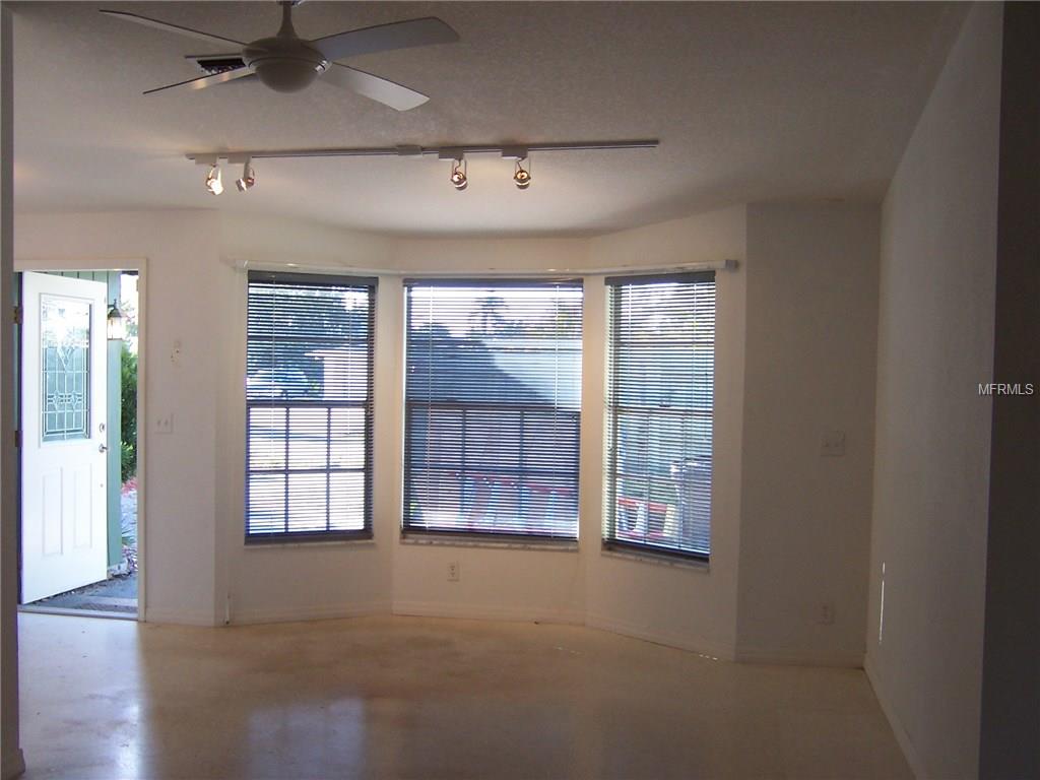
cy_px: 390
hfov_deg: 51.4
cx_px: 520
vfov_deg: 39.7
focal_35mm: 36
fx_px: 1082
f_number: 2.8
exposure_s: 1/90
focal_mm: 5.6
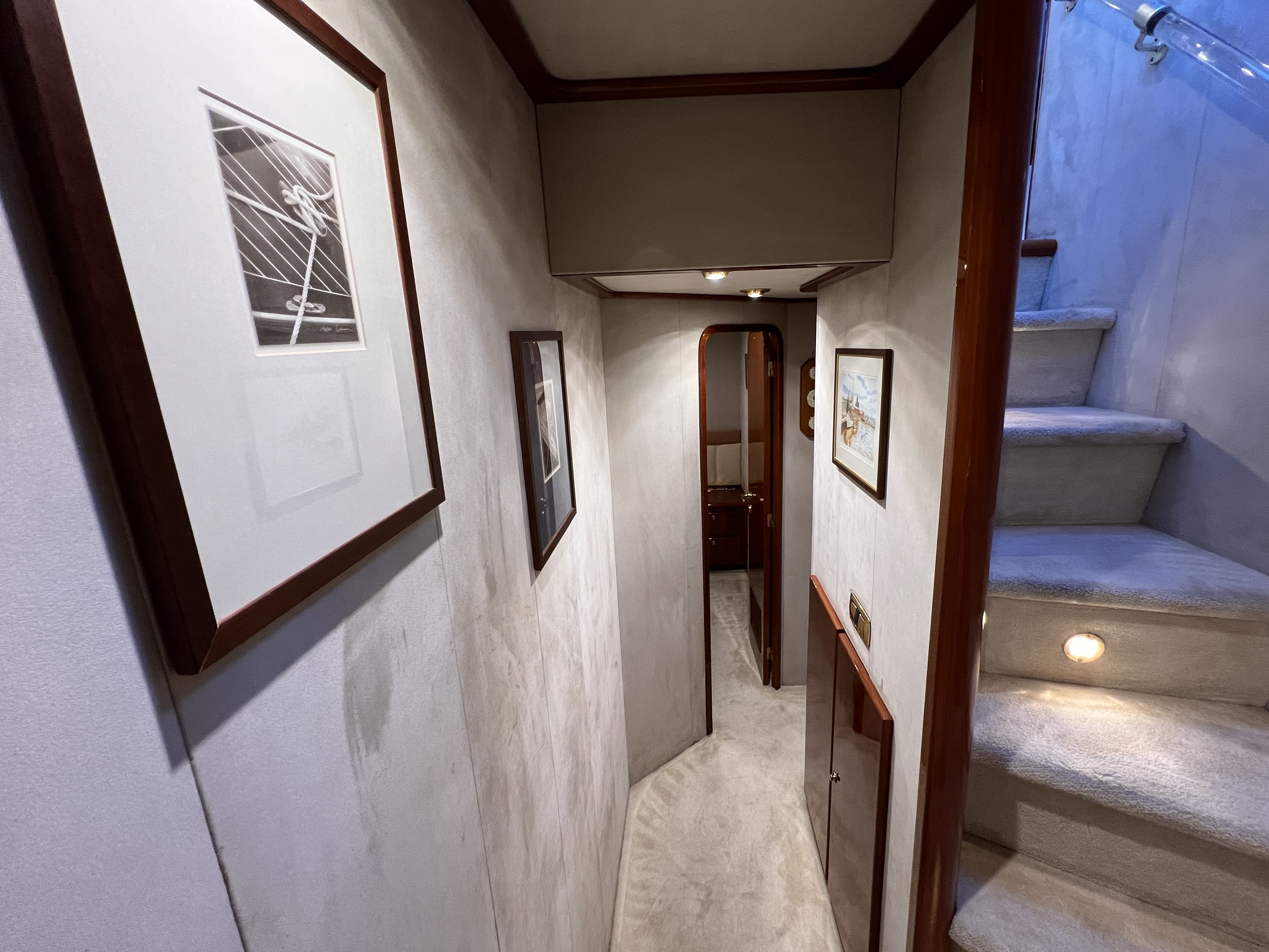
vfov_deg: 85.7
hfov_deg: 101.9
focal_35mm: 14
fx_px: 513
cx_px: 679
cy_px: 464
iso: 200
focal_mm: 1.57
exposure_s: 1/99
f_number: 1.8
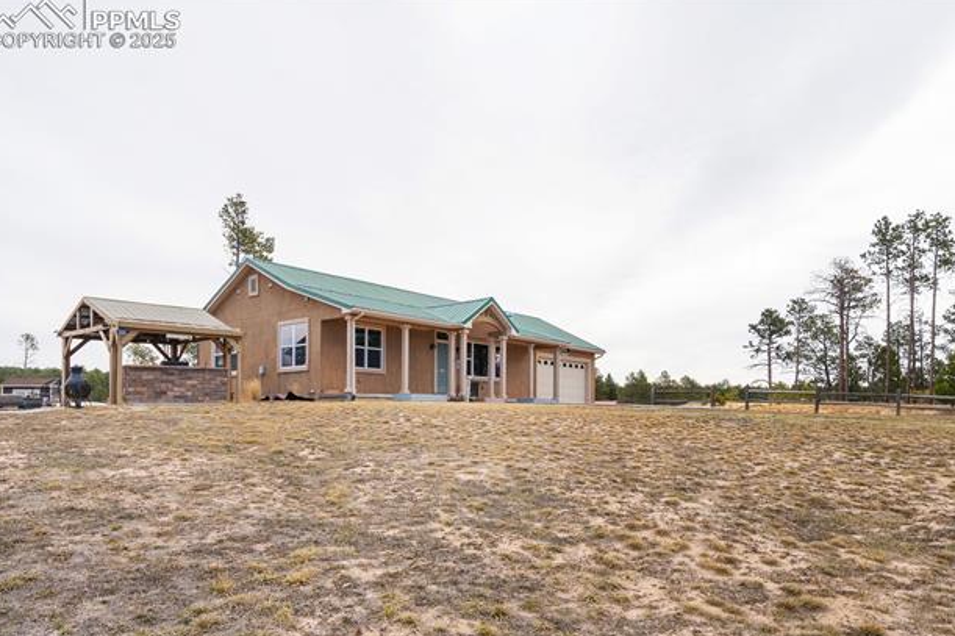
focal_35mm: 22
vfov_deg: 57.2
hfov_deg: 78.6
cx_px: 485
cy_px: 327
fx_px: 583
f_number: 5.6
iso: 100
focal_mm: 21
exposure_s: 1/125
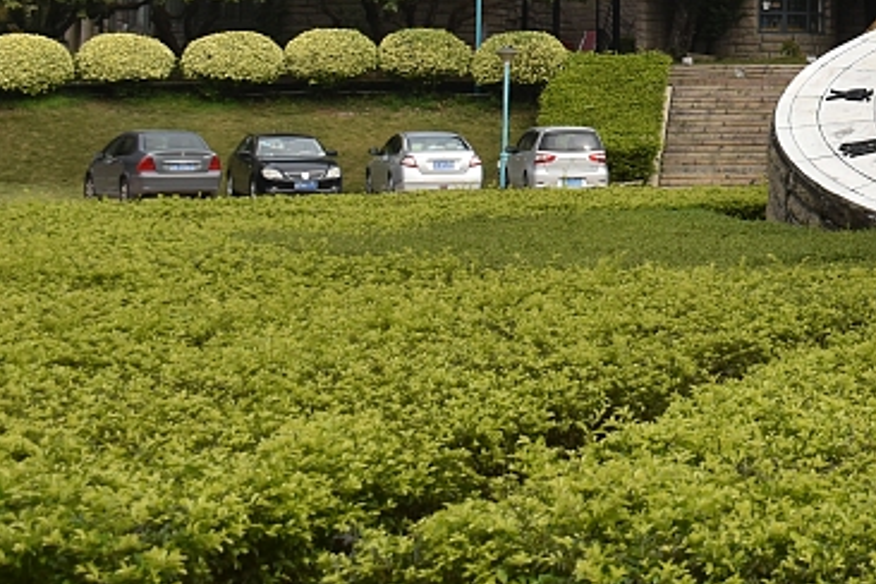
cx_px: 1060
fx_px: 2345
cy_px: -133
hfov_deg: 19.8
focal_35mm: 96
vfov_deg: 13.8
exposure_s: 1/800
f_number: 5.6
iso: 100
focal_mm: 23
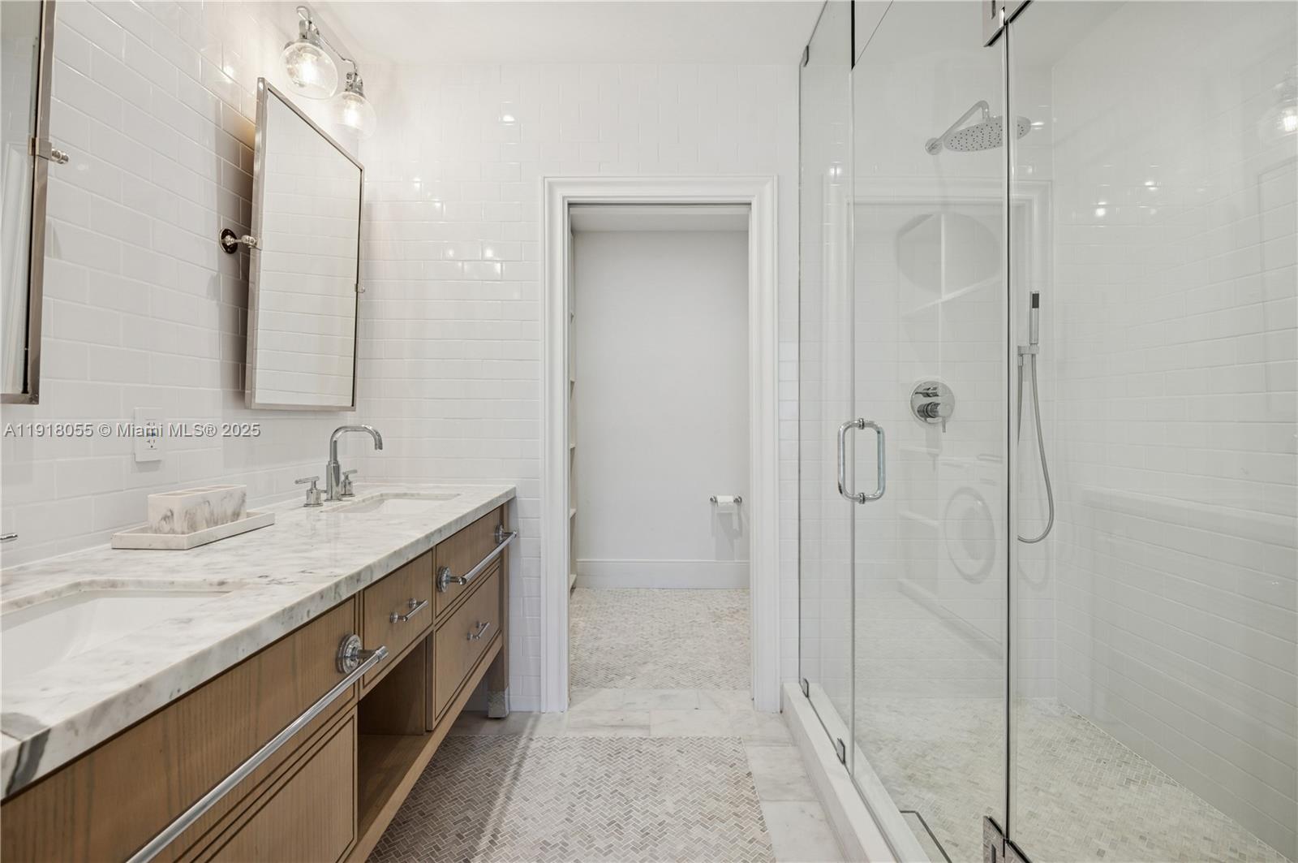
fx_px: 576
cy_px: 432
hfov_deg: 96.8
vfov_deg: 73.6
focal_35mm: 16
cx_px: 649
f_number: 8
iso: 250
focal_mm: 16
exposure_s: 1/15
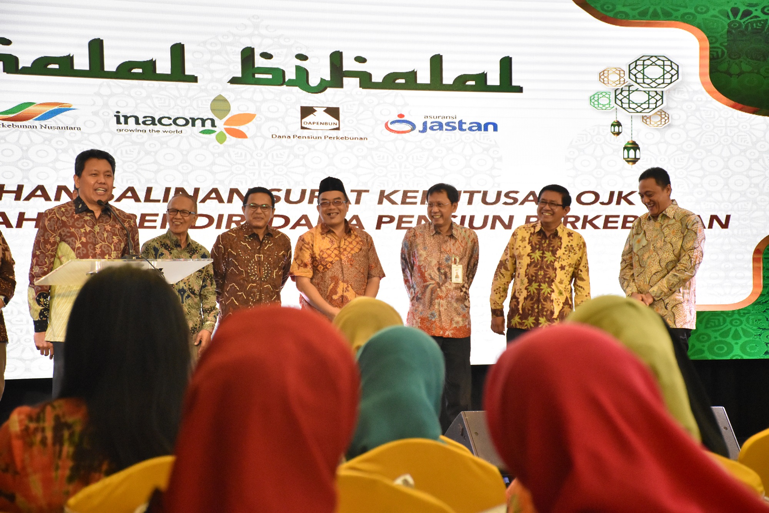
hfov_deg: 18.2
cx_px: 384
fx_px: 2403
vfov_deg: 12.2
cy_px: 256
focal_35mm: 112
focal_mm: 75
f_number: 6.3
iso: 3200
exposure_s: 1/250
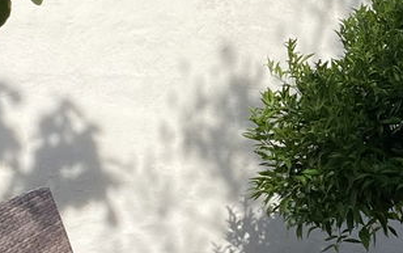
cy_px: 75
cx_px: 573
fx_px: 1572
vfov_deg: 9.2
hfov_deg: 13.9
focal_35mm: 143
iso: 32
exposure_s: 1/2410
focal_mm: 4.25
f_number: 1.8
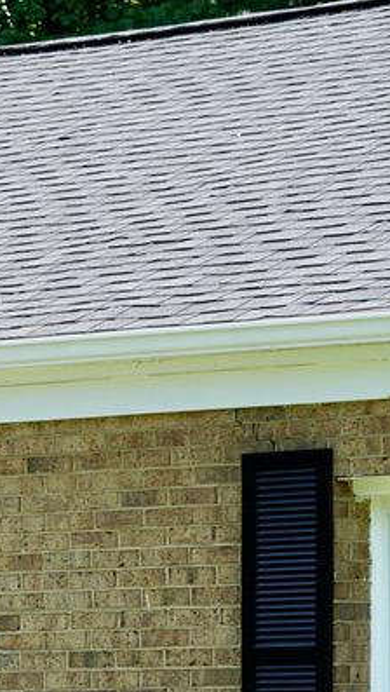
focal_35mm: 270
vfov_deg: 7.8
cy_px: 1007
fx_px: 4952
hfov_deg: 4.4
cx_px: -510
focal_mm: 50
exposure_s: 1/100
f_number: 7.1
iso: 100
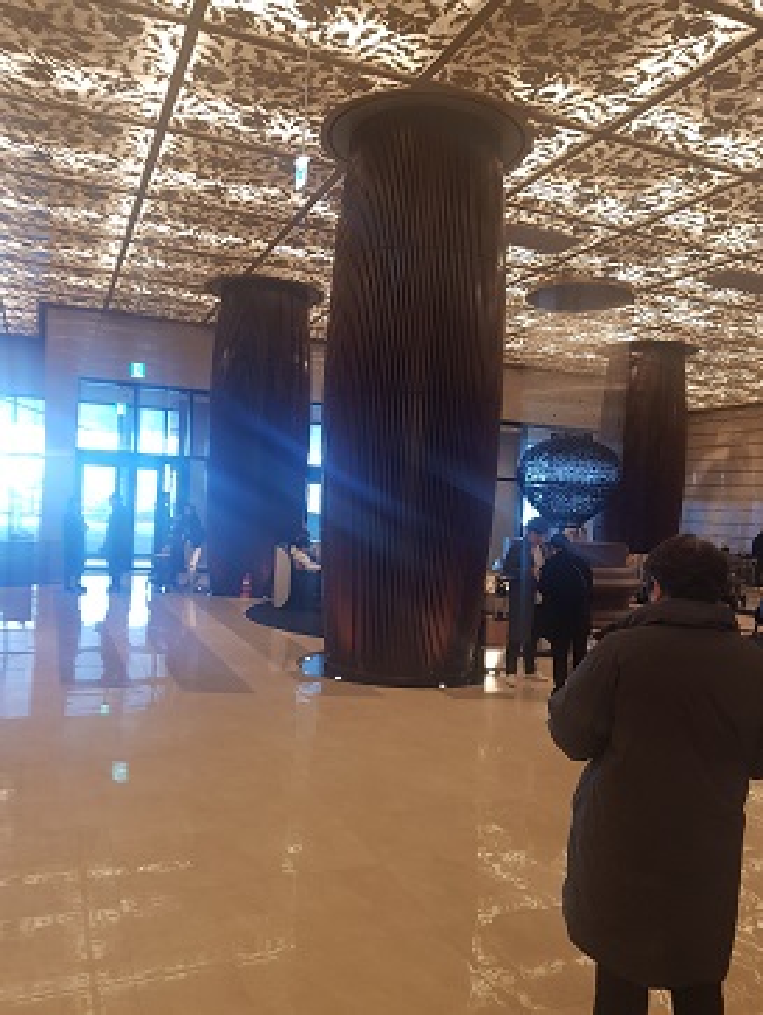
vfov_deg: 67.3
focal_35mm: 26
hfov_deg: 53.1
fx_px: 763
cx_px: 382
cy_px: 508
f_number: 1.7
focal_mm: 4.3
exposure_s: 1/50
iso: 100
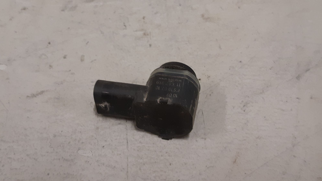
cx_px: 161
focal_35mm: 29
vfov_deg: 40.2
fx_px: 248
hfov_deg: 66.1
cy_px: 90
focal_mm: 3.93
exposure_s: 1/50
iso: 160
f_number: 1.7
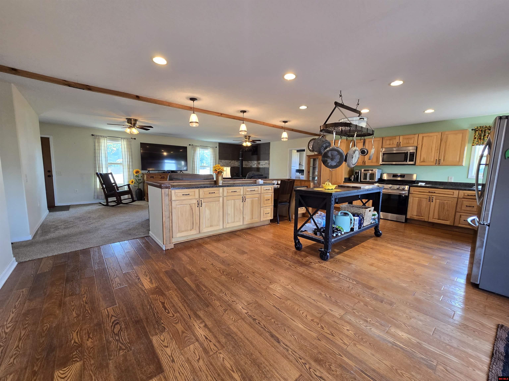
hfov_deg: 106.2
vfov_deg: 89.9
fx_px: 191
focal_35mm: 13
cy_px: 190
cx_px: 254
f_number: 2.2
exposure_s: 1/60
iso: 160
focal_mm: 2.2
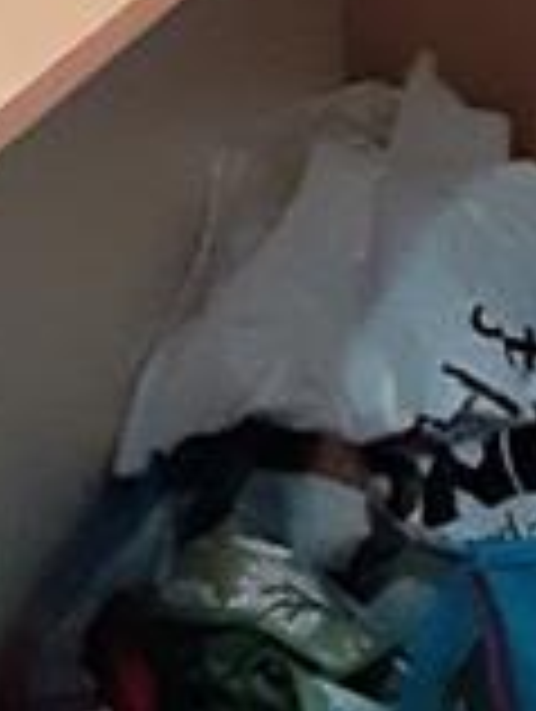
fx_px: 2697
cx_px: 761
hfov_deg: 11.0
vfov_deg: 13.0
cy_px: -720
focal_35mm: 131
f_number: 1.9
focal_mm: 2.91
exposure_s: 1/20
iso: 640
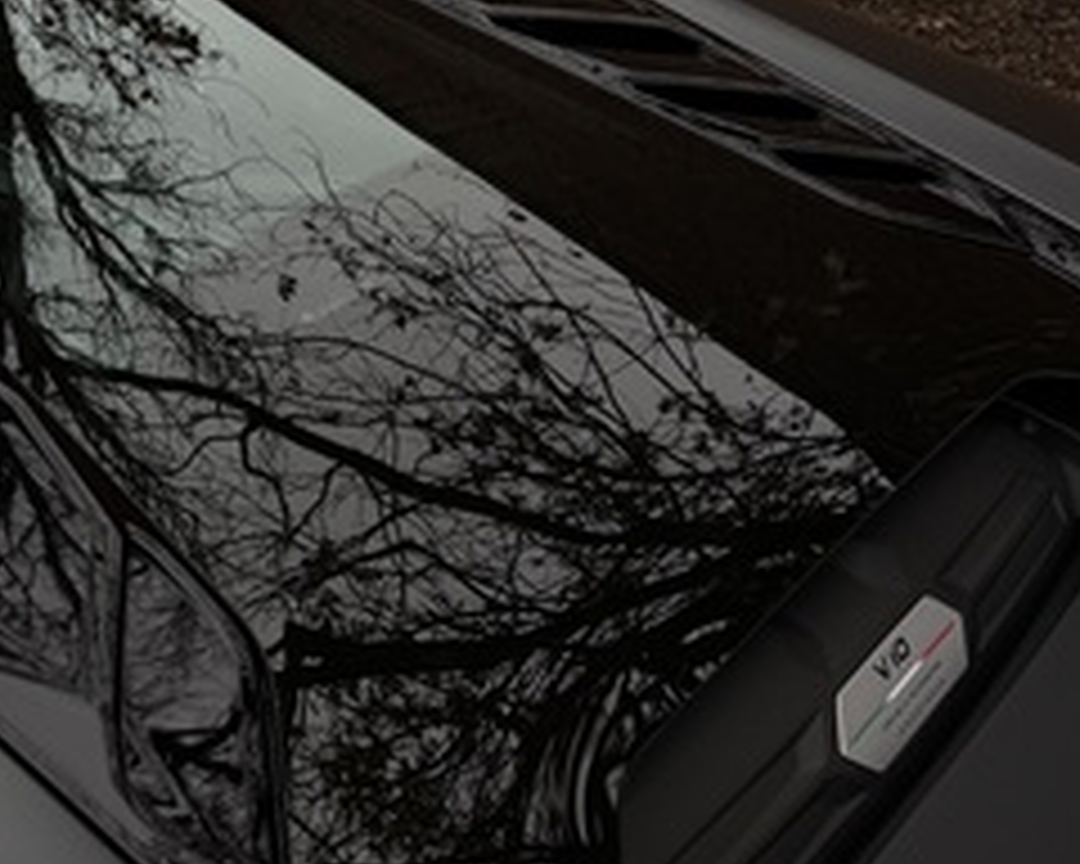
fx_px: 1311
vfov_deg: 36.5
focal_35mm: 41
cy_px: 452
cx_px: 248
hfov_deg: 43.1
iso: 80
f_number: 1.78
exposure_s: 1/909
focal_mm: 6.76
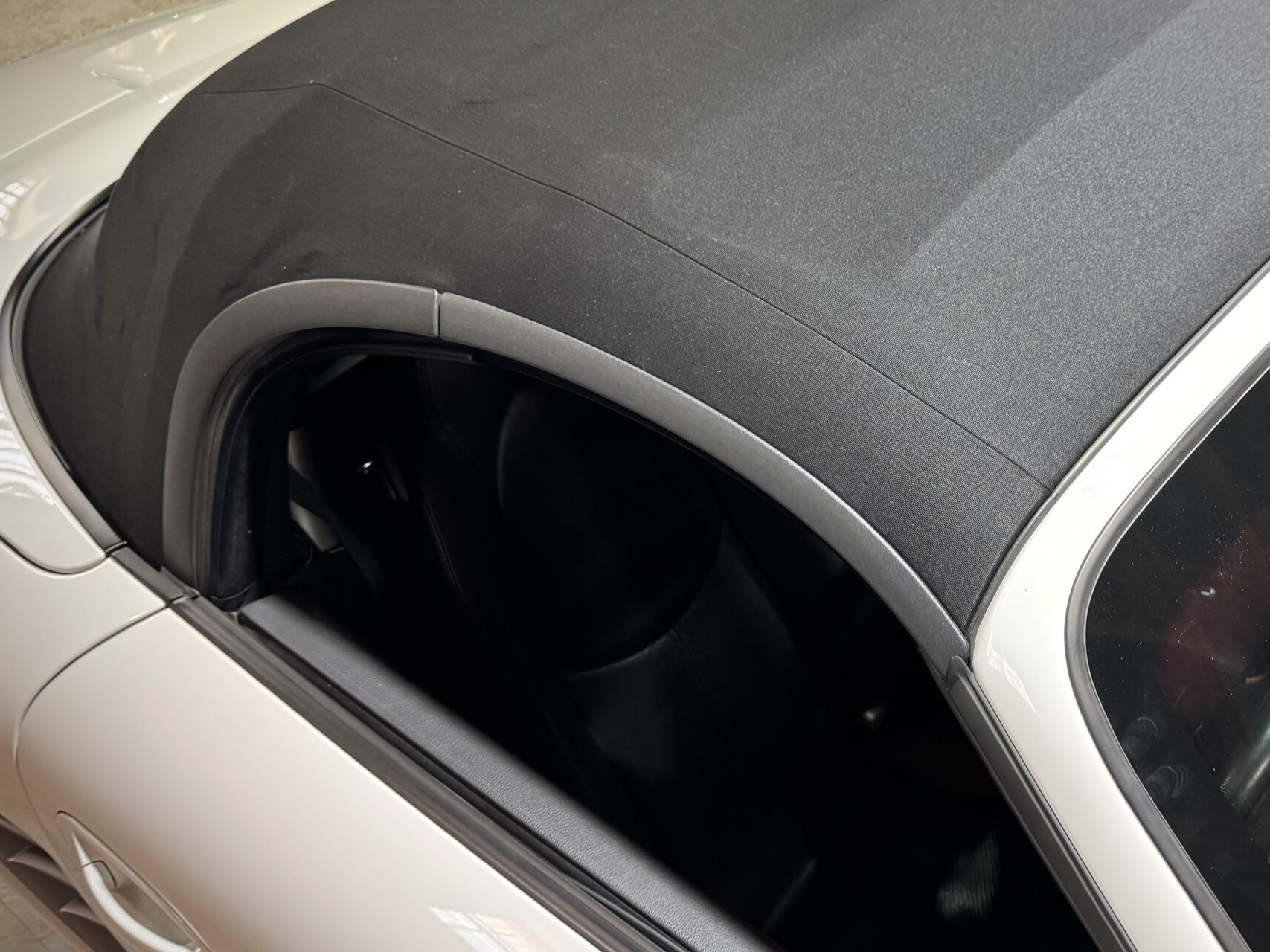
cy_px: 364
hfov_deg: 50.0
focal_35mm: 36
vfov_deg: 39.4
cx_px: 891
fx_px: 1321
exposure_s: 1/50
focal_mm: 6.76
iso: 400
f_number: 1.78
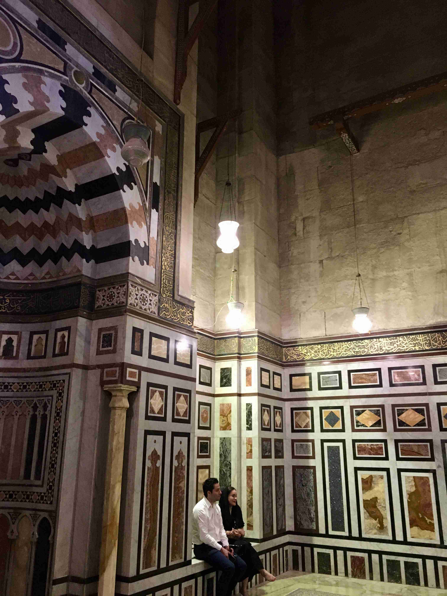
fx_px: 499
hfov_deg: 48.2
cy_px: 298
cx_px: 224
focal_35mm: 29
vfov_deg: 61.7
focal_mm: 4.15
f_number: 2.2
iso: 200
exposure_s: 1/17
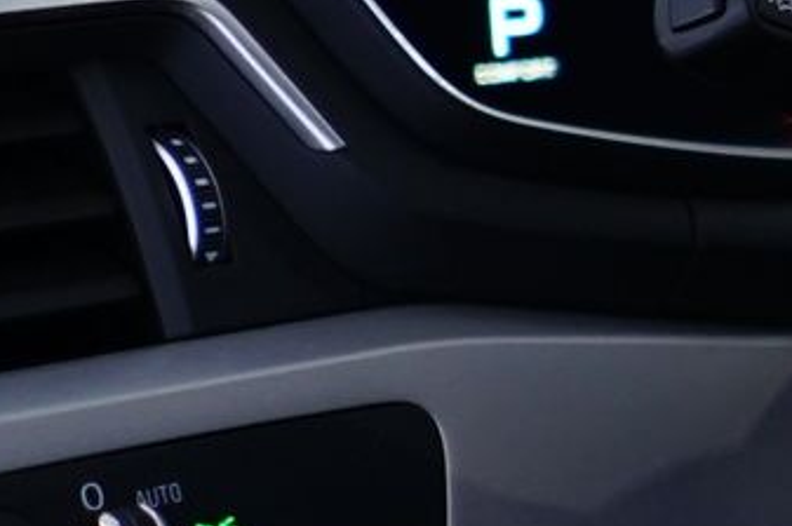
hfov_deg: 8.7
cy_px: -36
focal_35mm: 208
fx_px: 4571
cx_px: 2085
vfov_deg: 6.6
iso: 500
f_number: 2
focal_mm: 28
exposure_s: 1/25
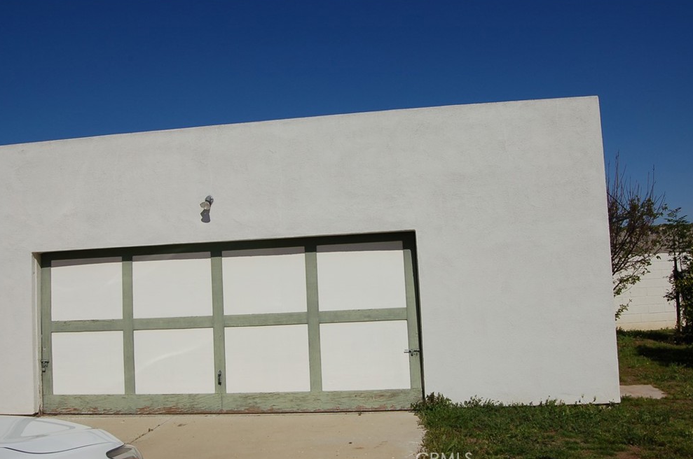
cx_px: 340
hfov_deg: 62.8
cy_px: 231
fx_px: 567
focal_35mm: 30
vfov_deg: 44.1
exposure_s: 1/640
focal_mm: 19
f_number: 13
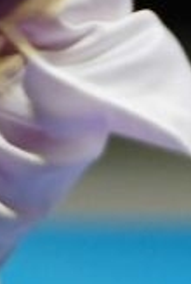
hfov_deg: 1.0
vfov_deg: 1.4
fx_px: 11197
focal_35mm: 1413
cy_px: -651
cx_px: -410
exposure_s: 1/1000
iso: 2000
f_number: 2.8
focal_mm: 129
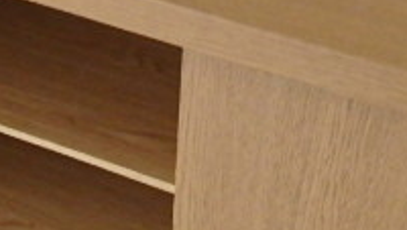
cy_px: 364
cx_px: 159
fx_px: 940
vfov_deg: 13.1
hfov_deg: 24.4
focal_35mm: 87
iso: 800
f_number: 3
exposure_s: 1/25
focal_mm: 4.5
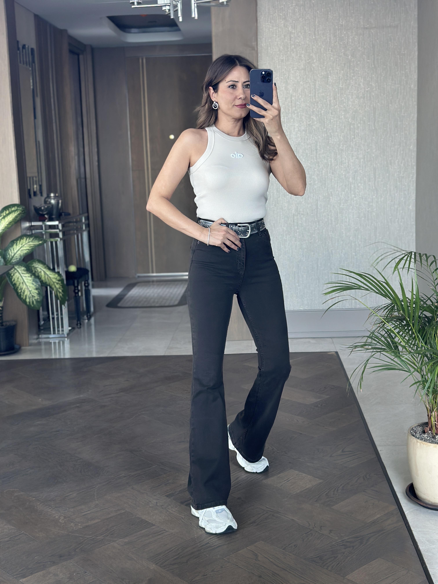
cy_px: 292
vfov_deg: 39.7
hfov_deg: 30.3
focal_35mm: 48
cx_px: 219
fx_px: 810
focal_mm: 6.86
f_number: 1.78
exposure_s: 1/60
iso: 160
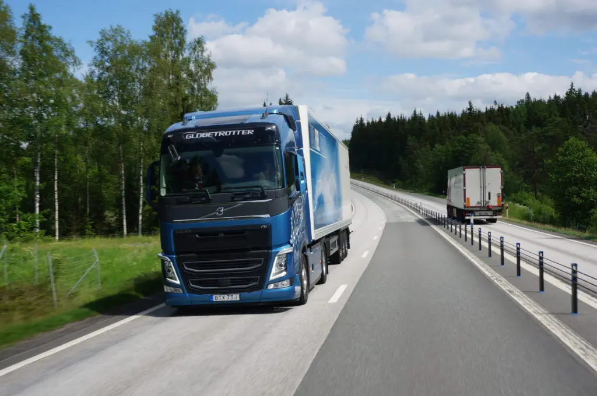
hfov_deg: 43.7
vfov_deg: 29.8
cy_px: 198
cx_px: 298
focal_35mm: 45
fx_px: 745
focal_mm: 30
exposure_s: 1/125
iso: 100
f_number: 13
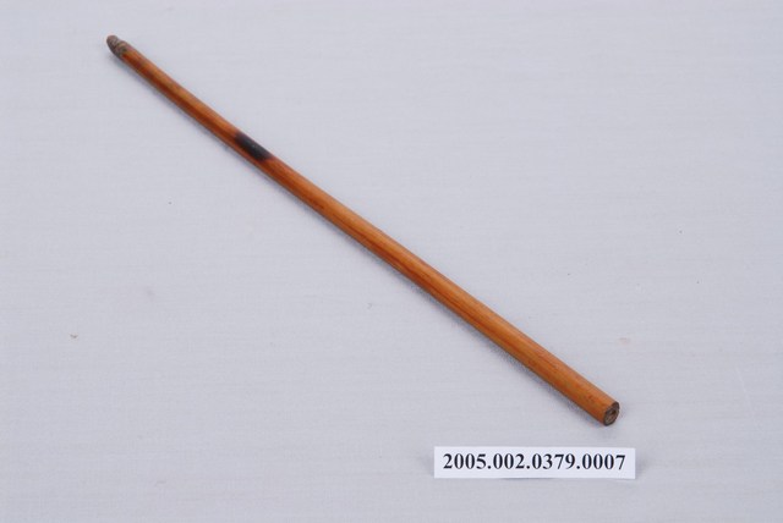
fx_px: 2286
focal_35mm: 105
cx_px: 392
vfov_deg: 13.1
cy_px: 262
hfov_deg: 19.4
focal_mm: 70
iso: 100
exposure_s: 1/80
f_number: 20
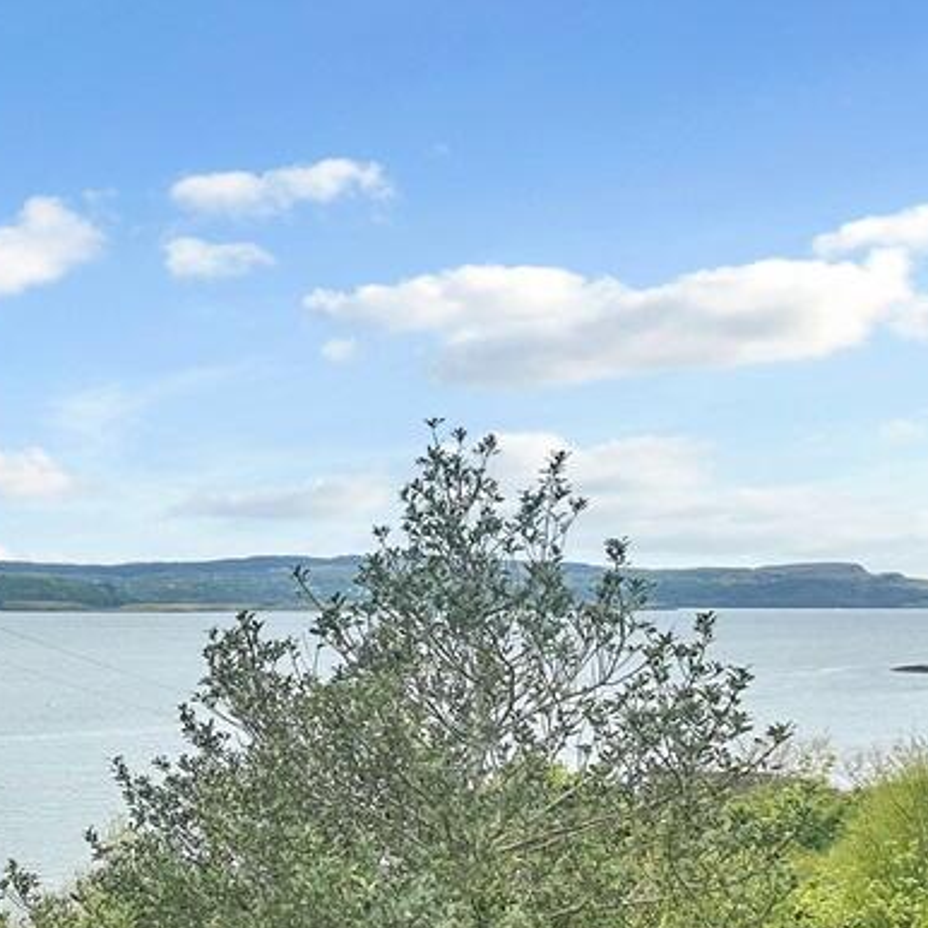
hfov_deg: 26.7
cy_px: 666
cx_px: -255
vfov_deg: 30.7
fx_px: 1668
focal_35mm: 55
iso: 80
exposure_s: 1/6623
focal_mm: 6.86
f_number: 1.78
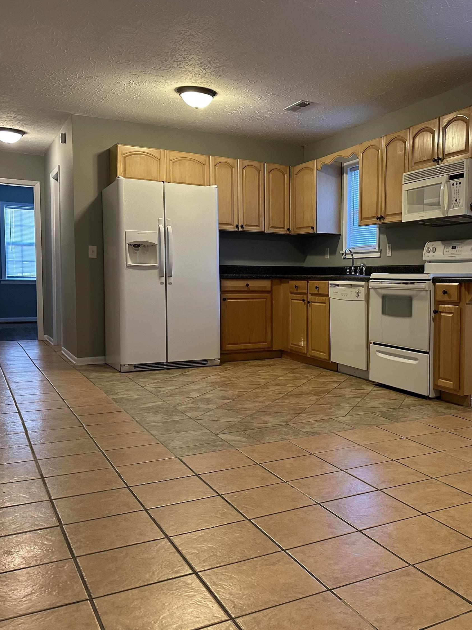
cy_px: 314
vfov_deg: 55.3
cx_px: 346
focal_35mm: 33
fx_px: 600
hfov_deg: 41.8
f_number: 1.78
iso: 320
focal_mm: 6.86
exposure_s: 1/60
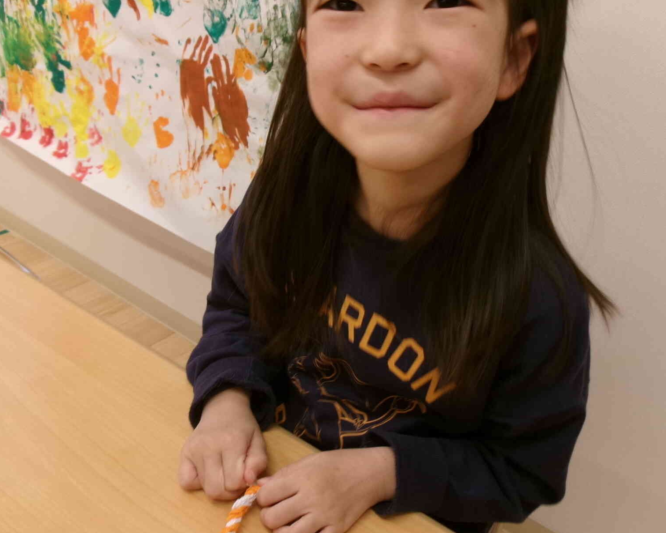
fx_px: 729
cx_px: 337
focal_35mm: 37
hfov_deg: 49.1
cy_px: 274
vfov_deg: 40.1
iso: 138
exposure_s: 1/34
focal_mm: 5.1
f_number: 3.9
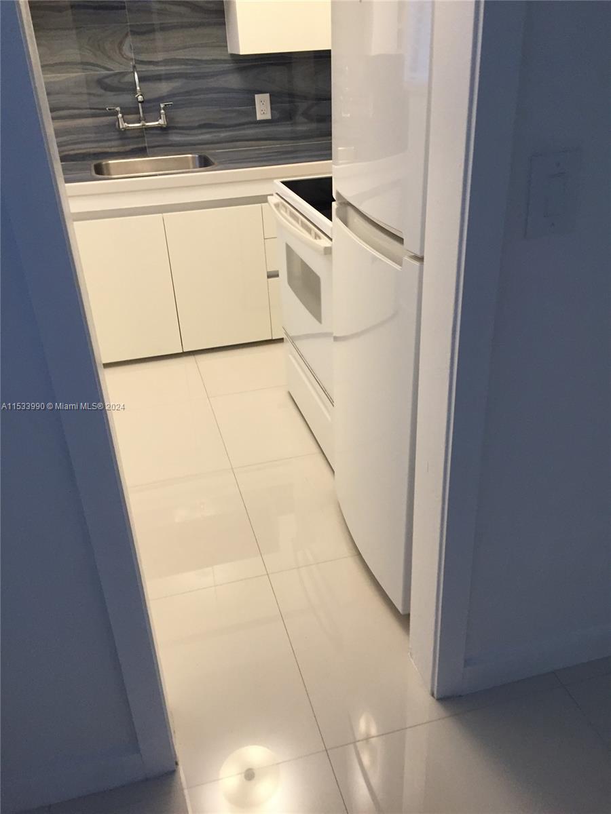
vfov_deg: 61.7
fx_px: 682
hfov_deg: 48.2
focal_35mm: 29
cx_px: 306
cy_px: 407
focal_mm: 4.15
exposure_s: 1/30
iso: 50
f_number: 2.2
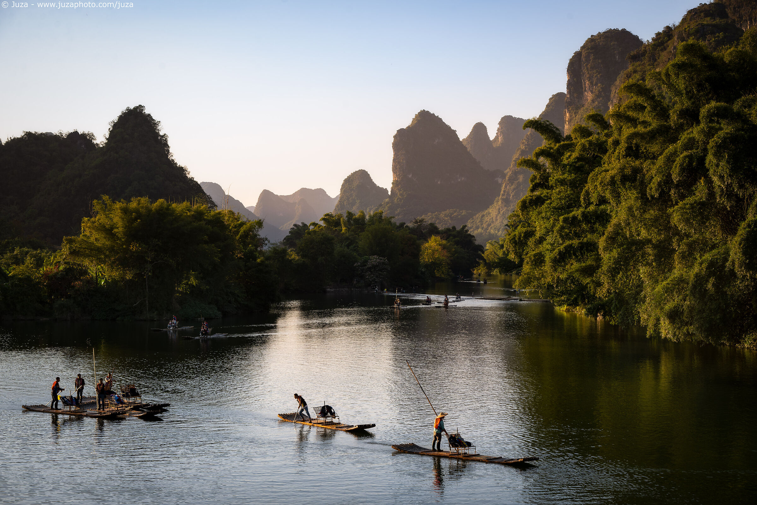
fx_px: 1304
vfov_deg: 21.9
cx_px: 378
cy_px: 252
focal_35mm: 62
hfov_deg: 32.4
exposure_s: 1/125
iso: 100
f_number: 8
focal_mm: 62
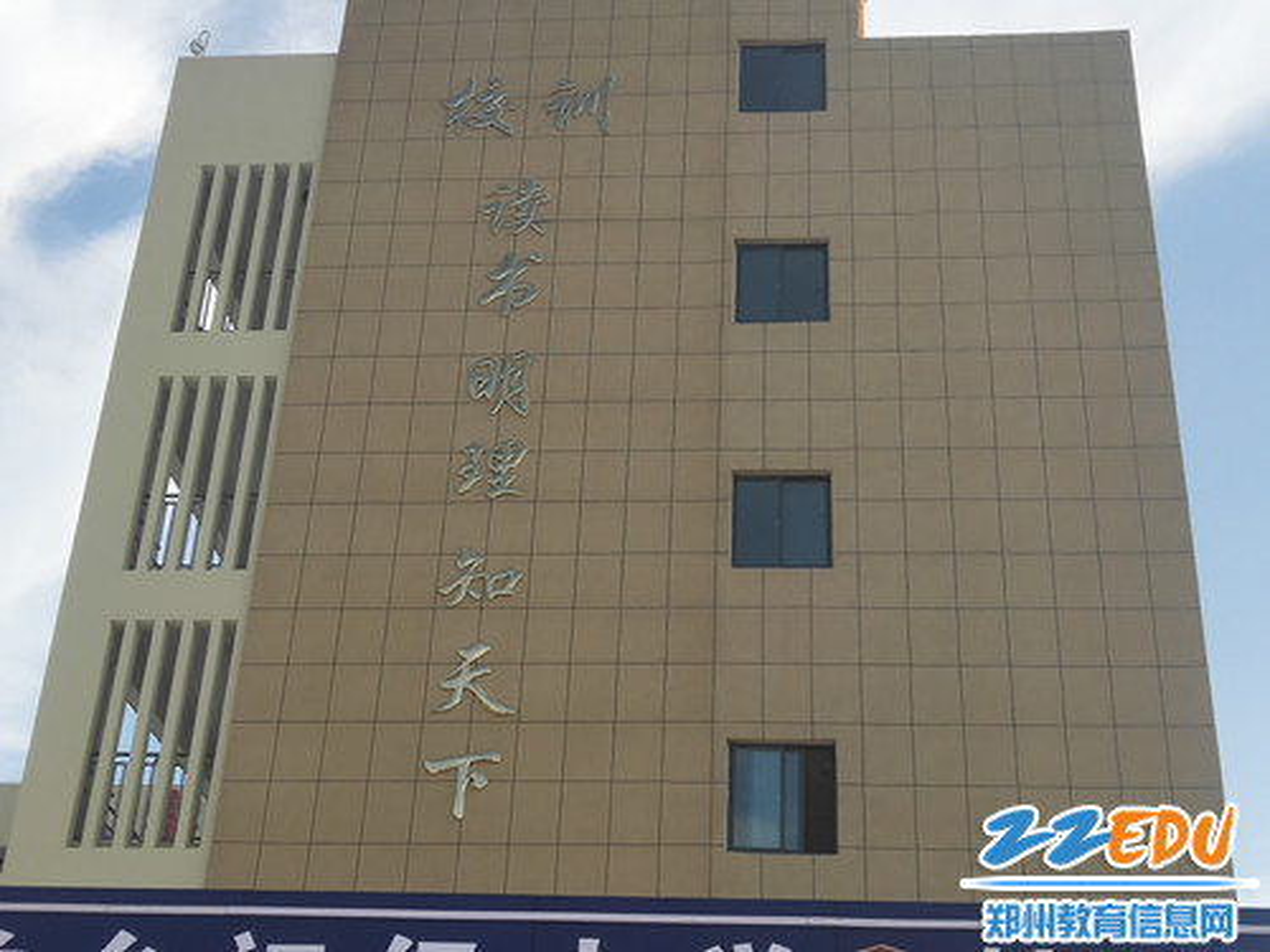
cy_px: 476
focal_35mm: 57
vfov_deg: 25.7
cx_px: 635
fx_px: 2091
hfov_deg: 33.8
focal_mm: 3.95
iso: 65
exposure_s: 1/1547
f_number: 1.8
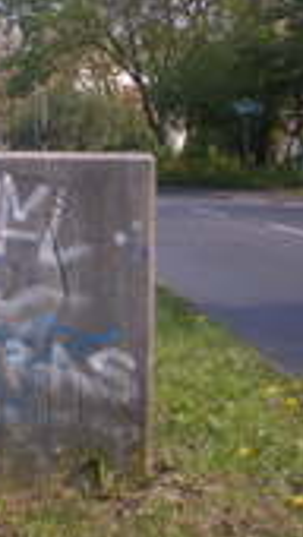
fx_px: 1210
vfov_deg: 24.9
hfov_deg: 14.1
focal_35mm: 85
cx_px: 3
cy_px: 205
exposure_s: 1/160
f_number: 4.6
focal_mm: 6.3
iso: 64
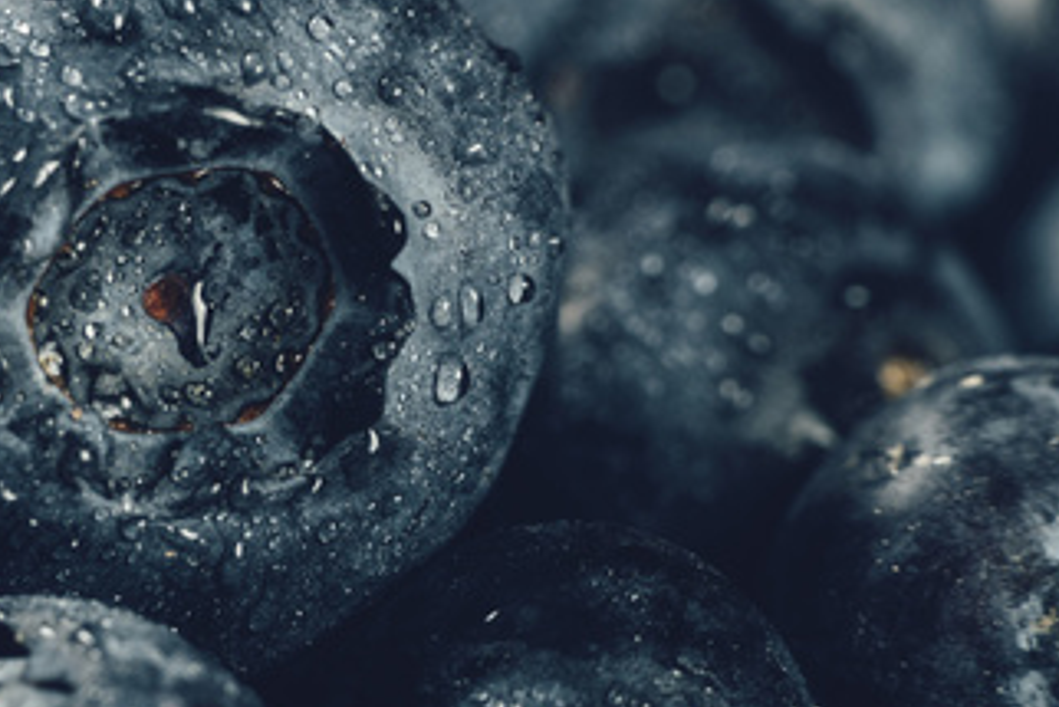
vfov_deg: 6.0
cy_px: 391
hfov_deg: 9.0
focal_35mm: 228
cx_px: 49
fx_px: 6710
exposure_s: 1/160
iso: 100
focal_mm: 105
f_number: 13
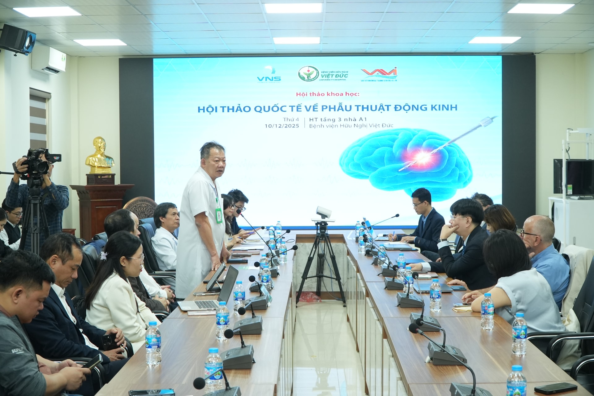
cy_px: 198
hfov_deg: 40.3
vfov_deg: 27.5
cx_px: 297
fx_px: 808
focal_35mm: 49
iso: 1600
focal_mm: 33
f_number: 4.5
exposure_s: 1/125
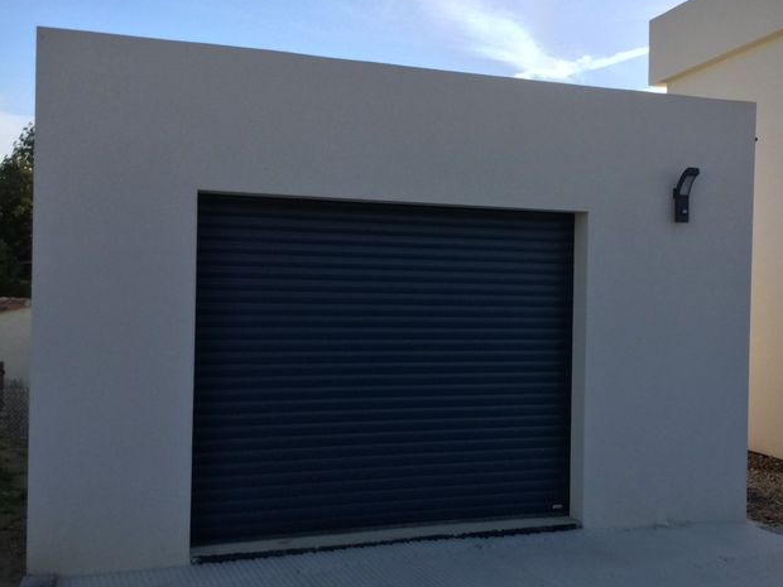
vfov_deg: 36.0
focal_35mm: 40
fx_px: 905
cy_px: 300
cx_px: 504
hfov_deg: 46.3
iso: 25
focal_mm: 3.3
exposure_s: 1/776
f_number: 2.4
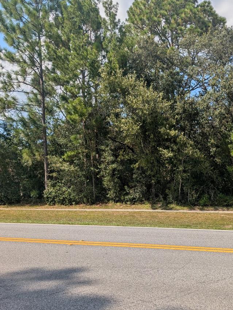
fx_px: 305
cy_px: 213
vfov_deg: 52.6
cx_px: 153
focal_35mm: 34
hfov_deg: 41.4
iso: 25
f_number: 1.68
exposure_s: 1/1250
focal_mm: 6.9
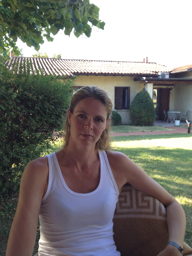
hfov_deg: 40.7
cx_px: 96
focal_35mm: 35
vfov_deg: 52.6
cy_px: 128
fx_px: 259
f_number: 2.4
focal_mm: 4.28
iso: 64
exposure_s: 1/133
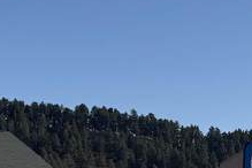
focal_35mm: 146
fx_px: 1022
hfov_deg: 13.1
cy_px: 186
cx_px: 413
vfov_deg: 9.3
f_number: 1.78
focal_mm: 6.76
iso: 80
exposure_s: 1/7092
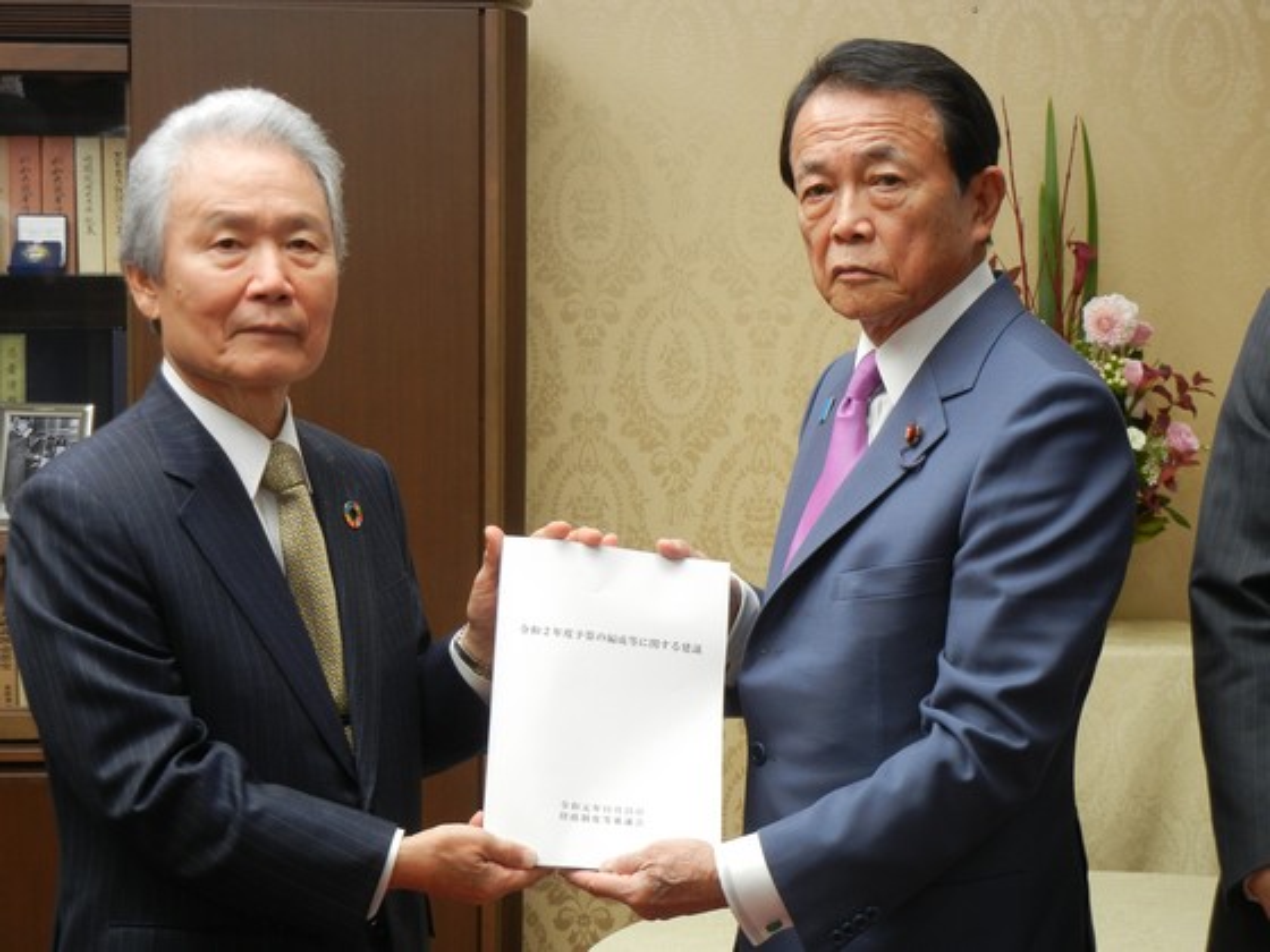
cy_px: 476
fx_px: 3265
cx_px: 635
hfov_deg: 22.0
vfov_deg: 16.6
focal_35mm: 89
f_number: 4.4
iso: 222
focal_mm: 16
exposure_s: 1/30
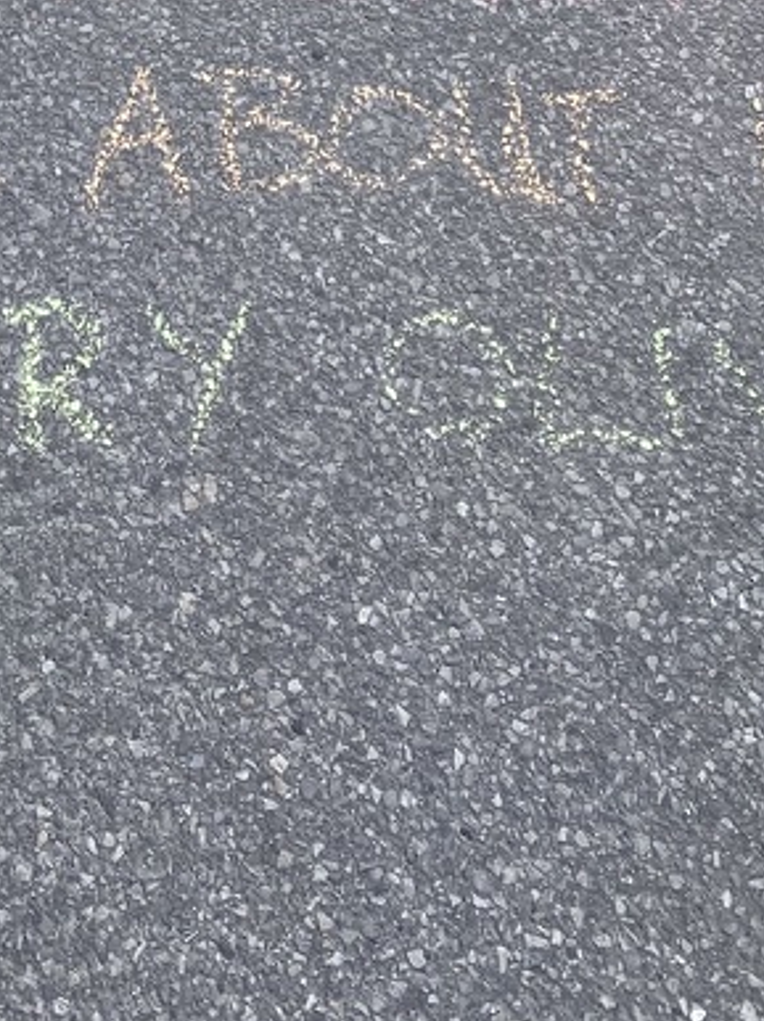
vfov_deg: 25.2
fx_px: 2033
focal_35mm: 69
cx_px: 241
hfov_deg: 21.2
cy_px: -220
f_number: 1.8
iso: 32
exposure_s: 1/180
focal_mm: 4.25
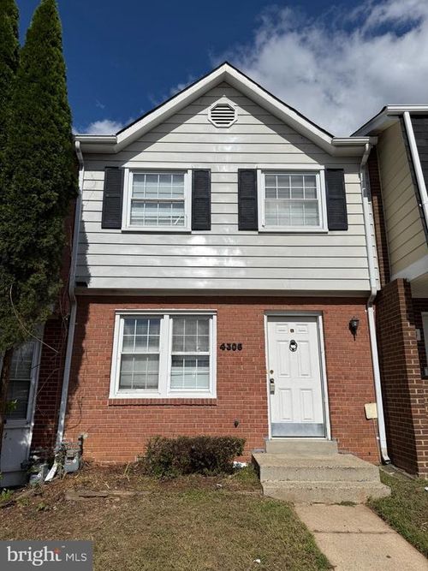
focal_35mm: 24
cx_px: 214
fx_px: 396
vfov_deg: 71.6
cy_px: 286
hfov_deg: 56.8
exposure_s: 1/14286
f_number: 1.78
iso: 64
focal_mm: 6.76
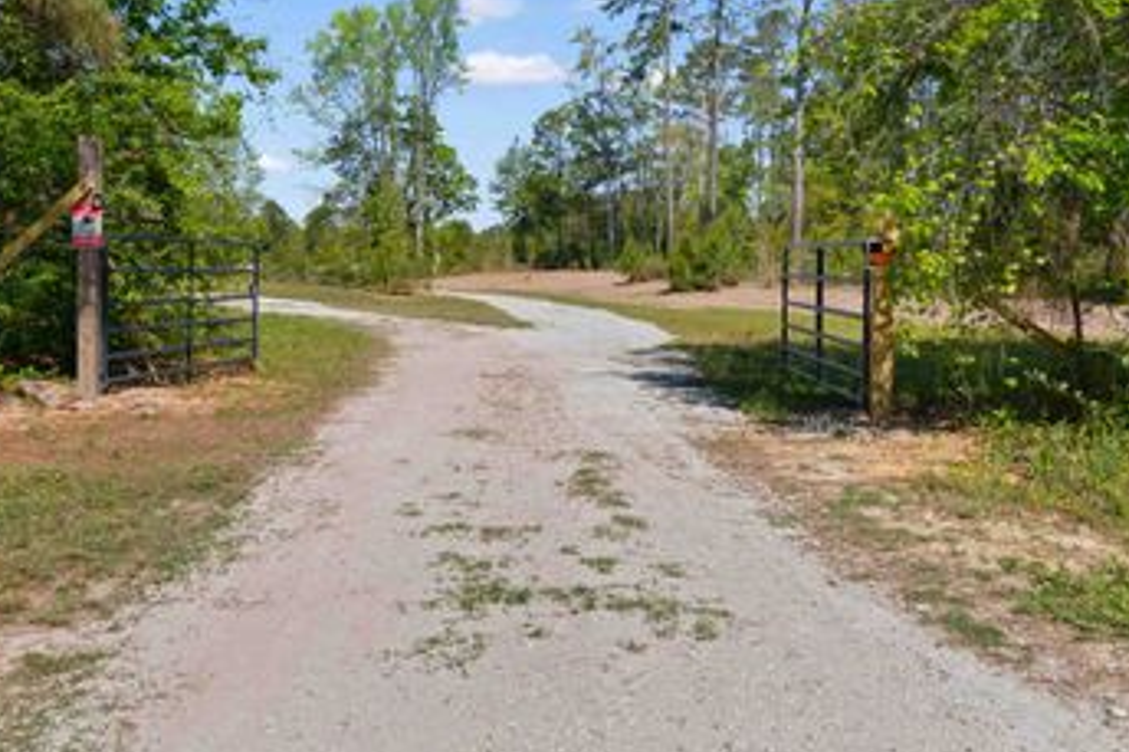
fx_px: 1003
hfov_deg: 58.6
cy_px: 222
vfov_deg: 40.3
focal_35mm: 32
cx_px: 509
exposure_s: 1/160
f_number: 6.3
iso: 100
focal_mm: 15
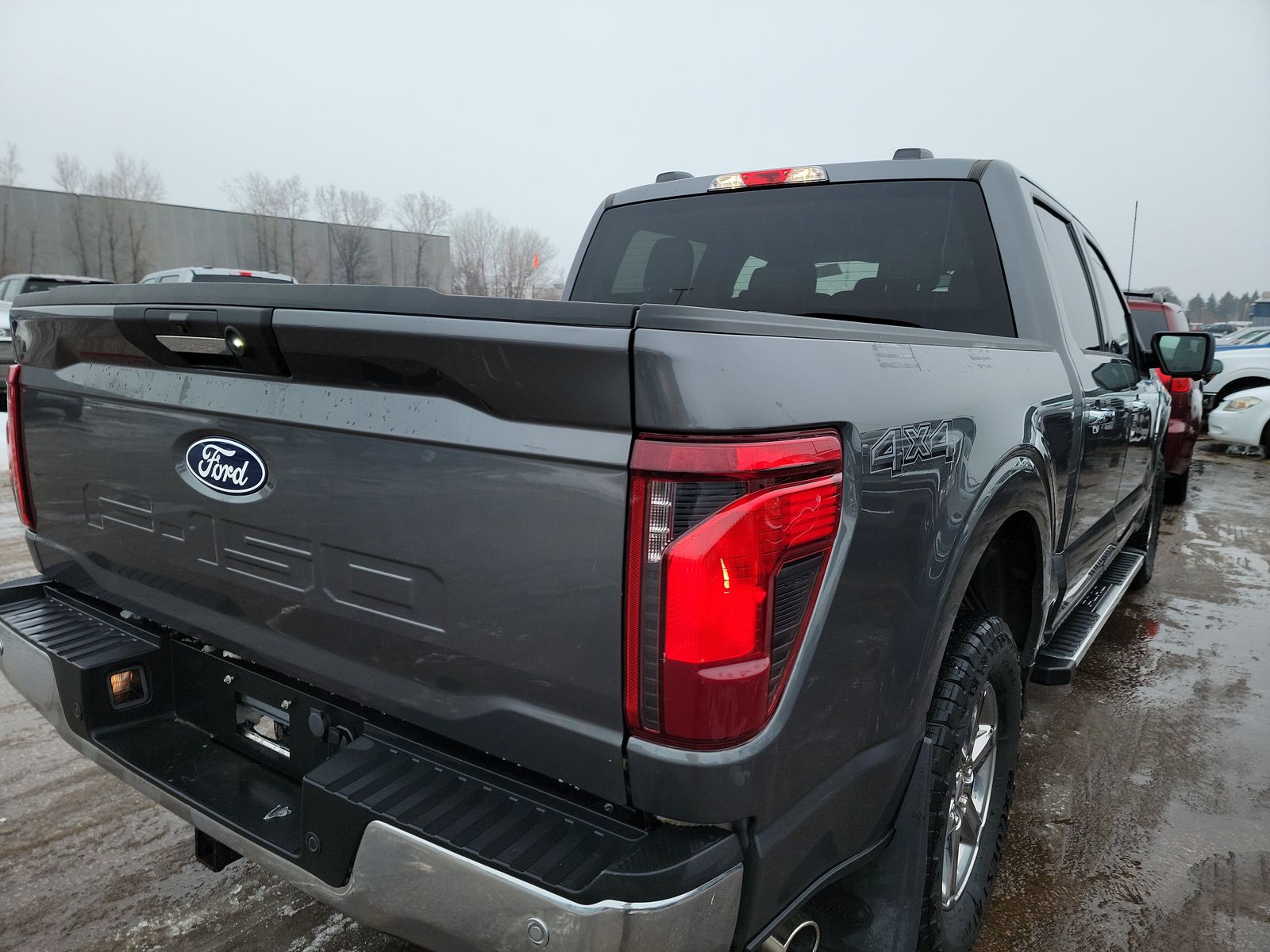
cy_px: 476
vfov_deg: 56.8
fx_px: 881
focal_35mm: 24
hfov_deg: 71.6
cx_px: 635
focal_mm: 6.7
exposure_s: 1/170
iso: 50
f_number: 1.8
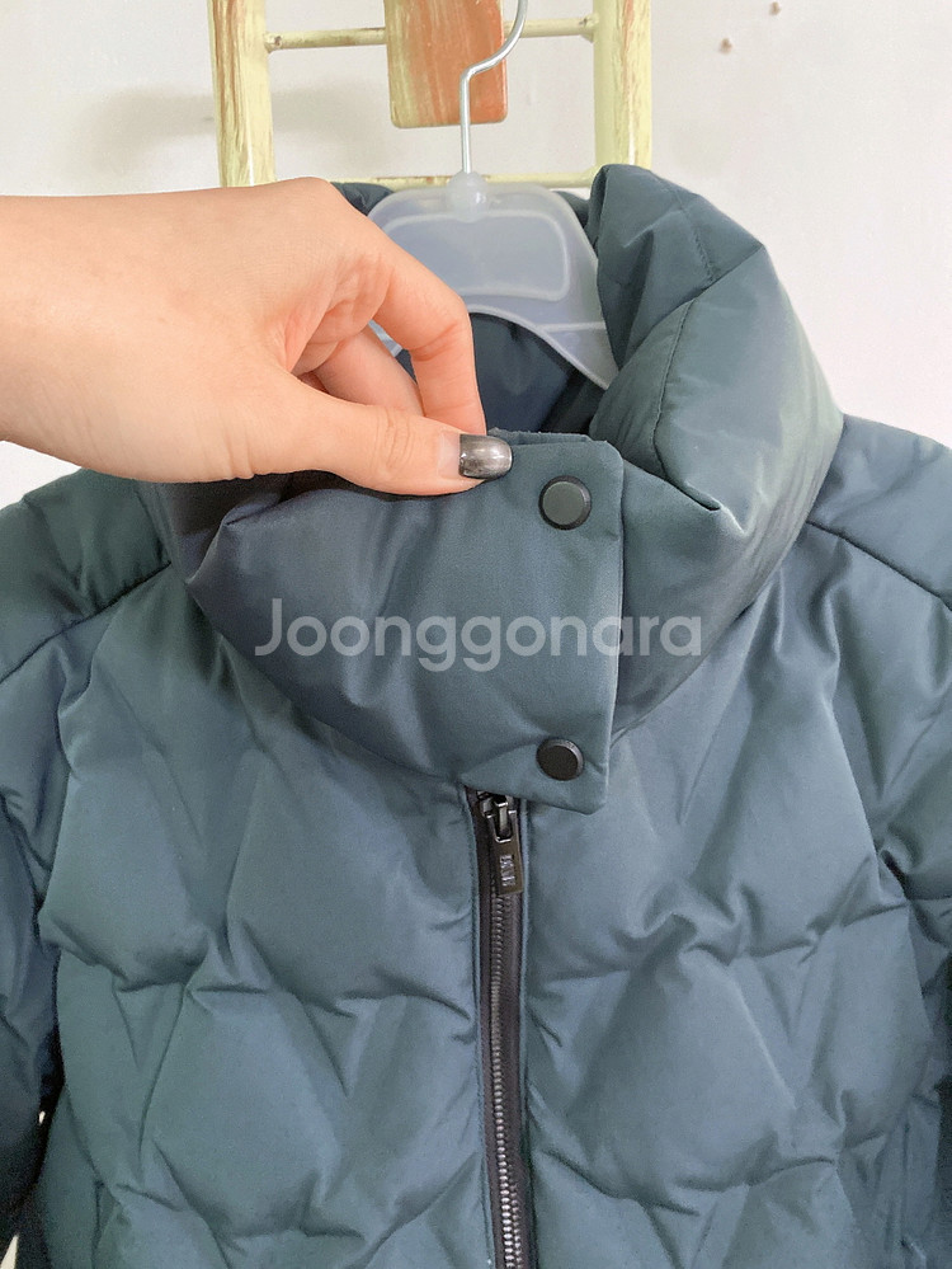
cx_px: 476
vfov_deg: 67.3
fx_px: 953
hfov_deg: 53.1
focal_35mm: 26
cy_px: 634
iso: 640
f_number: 1.8
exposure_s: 1/60
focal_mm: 4.25
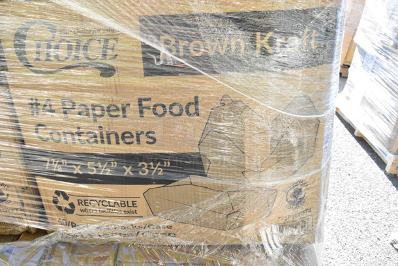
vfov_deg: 35.6
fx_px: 415
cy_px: 133
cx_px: 199
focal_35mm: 38
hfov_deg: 51.2
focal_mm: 25
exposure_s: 1/640
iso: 6400
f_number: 13
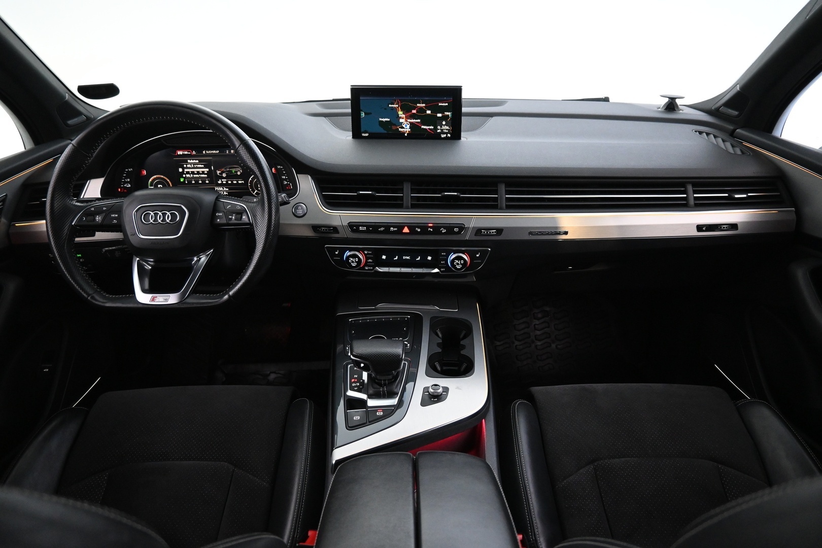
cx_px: 411
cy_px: 274
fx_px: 548
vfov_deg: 53.1
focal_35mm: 24
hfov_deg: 73.7
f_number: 3.5
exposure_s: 1/25
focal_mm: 16
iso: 3200
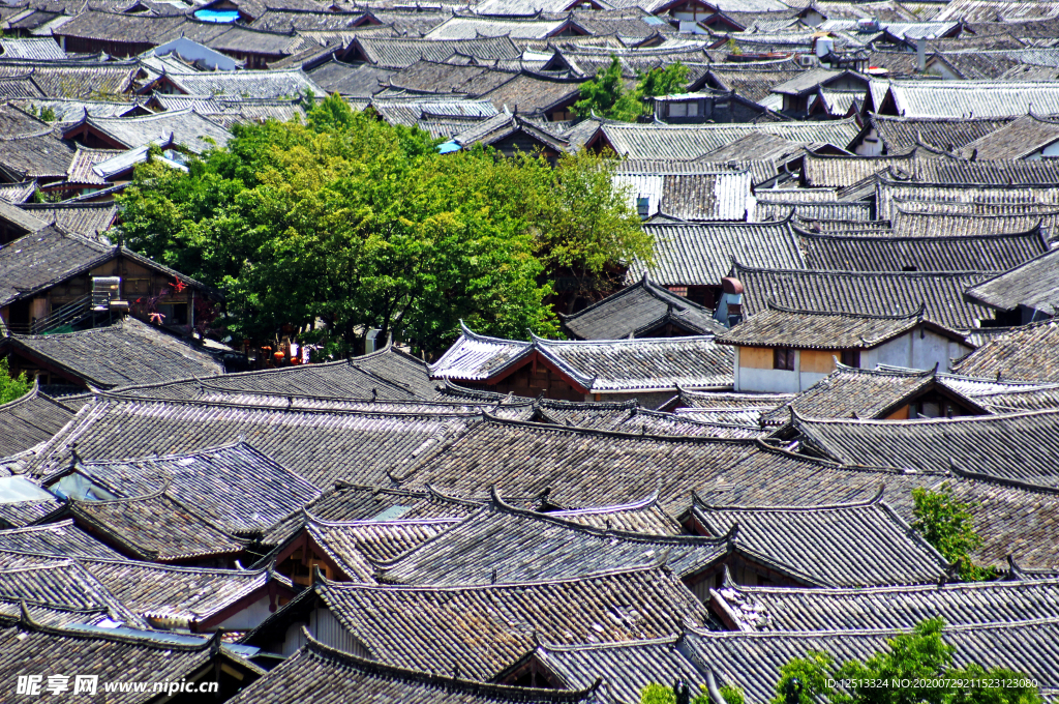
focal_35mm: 345
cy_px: 352
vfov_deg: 4.0
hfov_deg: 6.0
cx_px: 530
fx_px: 10136
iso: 100
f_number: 5.6
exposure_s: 1/500
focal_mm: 230
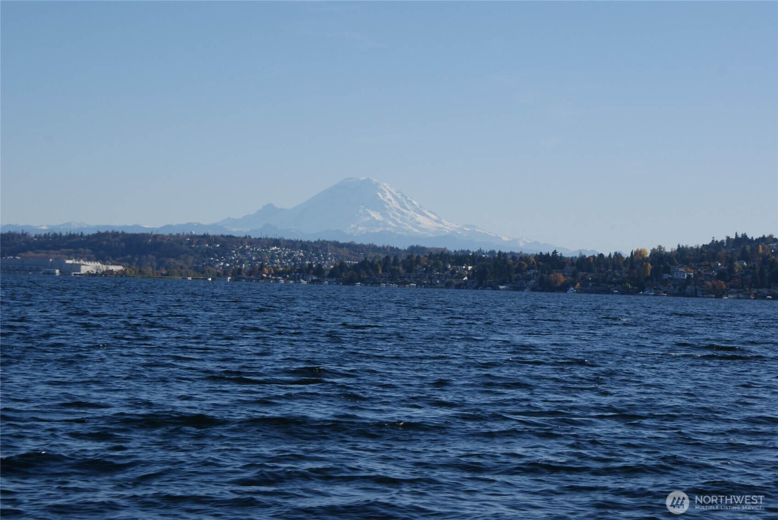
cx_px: 389
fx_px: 2271
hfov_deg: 19.4
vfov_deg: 13.1
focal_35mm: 105
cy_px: 260
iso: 100
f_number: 11
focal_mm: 70
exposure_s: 1/160
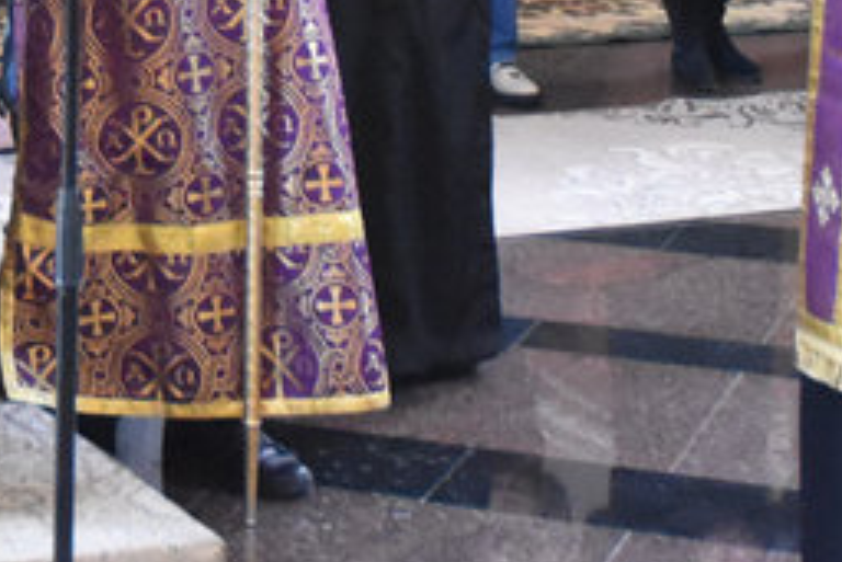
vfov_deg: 9.0
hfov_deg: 13.9
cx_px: -128
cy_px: -524
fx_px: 3370
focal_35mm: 144
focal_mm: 24
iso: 5600
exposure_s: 1/40
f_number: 3.8
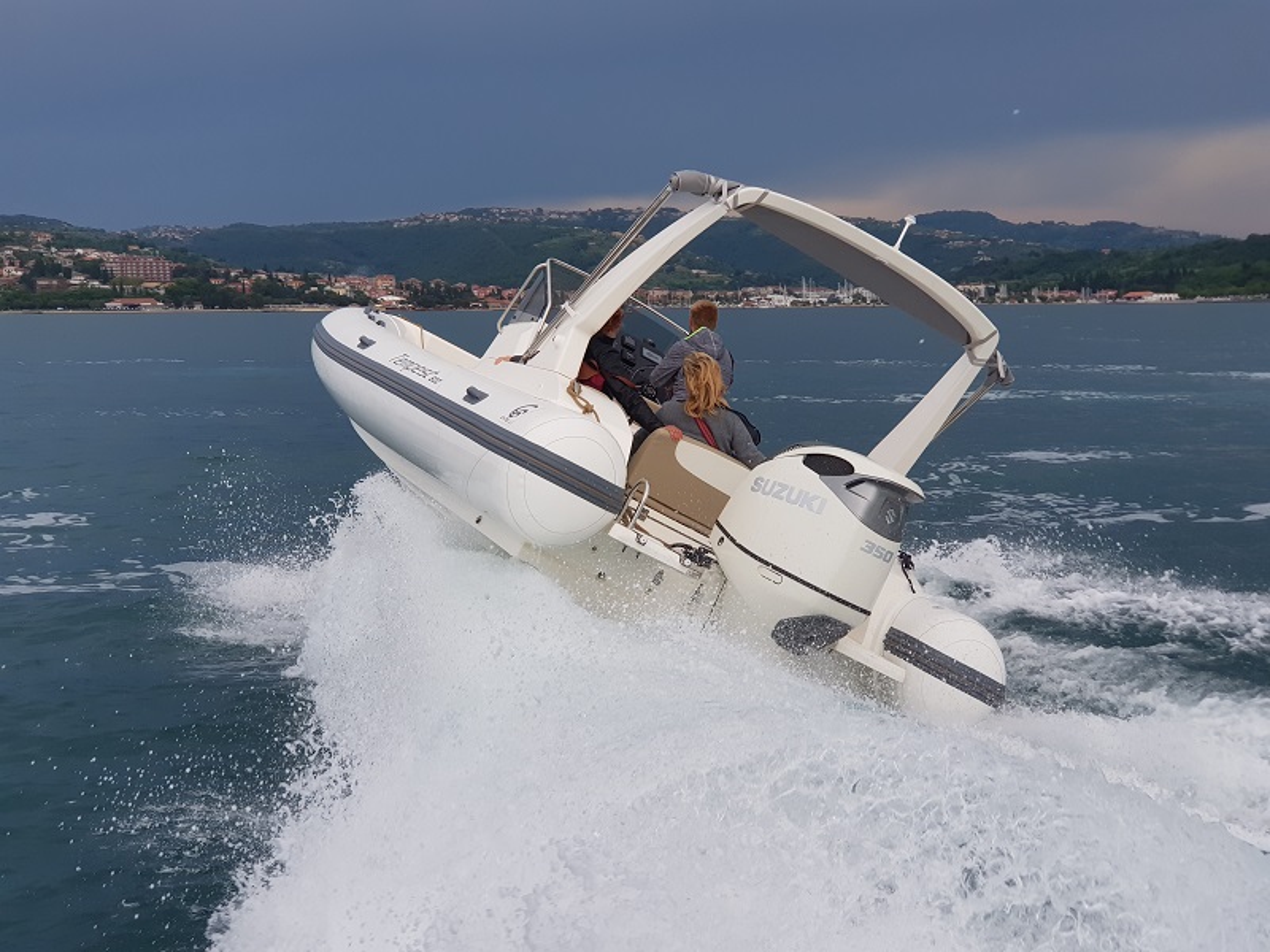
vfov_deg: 28.0
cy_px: 476
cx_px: 635
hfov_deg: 36.8
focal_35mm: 52
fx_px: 1908
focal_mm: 6
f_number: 2.4
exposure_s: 1/682
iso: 25
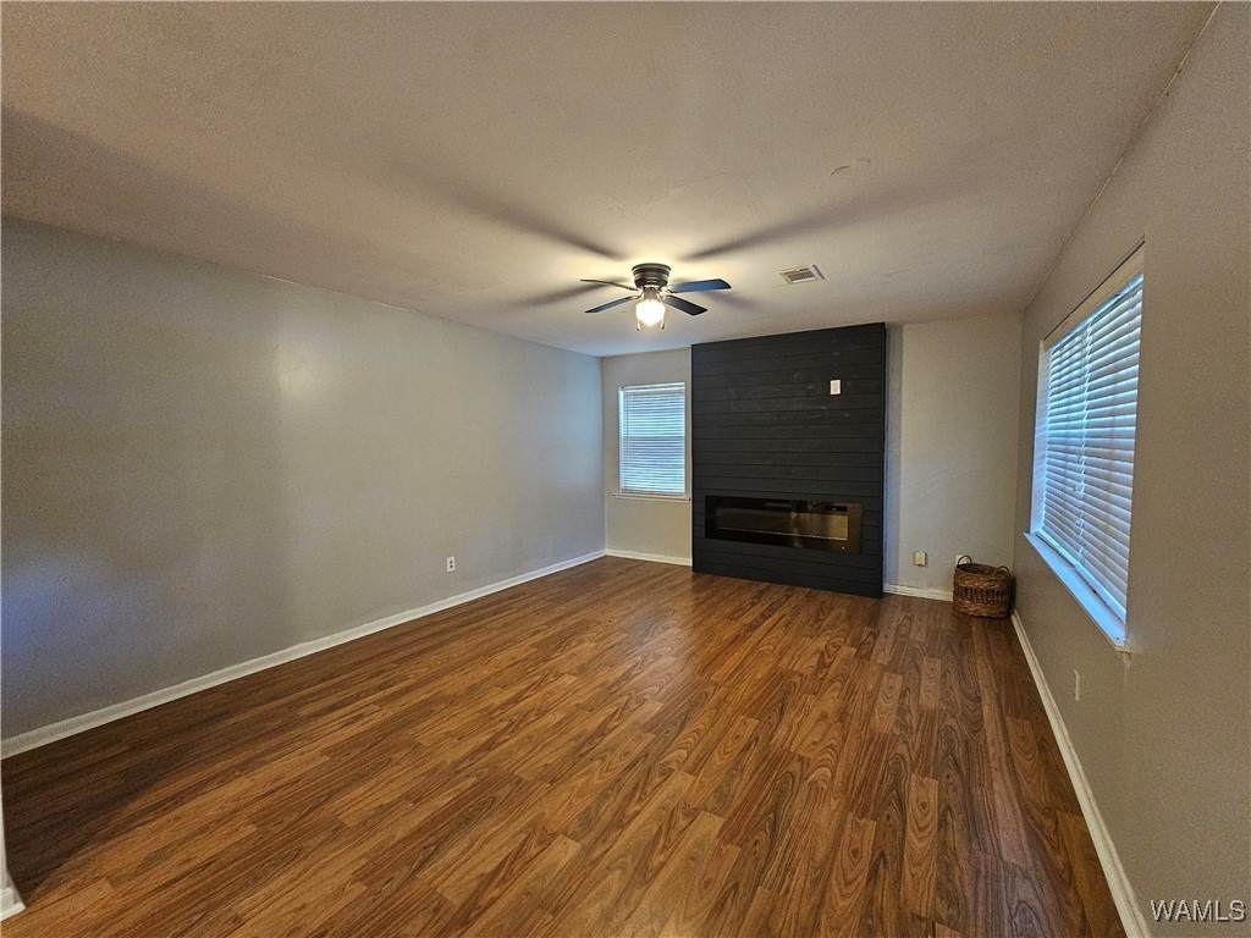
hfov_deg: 106.2
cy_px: 469
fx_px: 470
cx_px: 626
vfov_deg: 89.9
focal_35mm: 13
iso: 640
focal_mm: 2.2
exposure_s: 1/30
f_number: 2.2
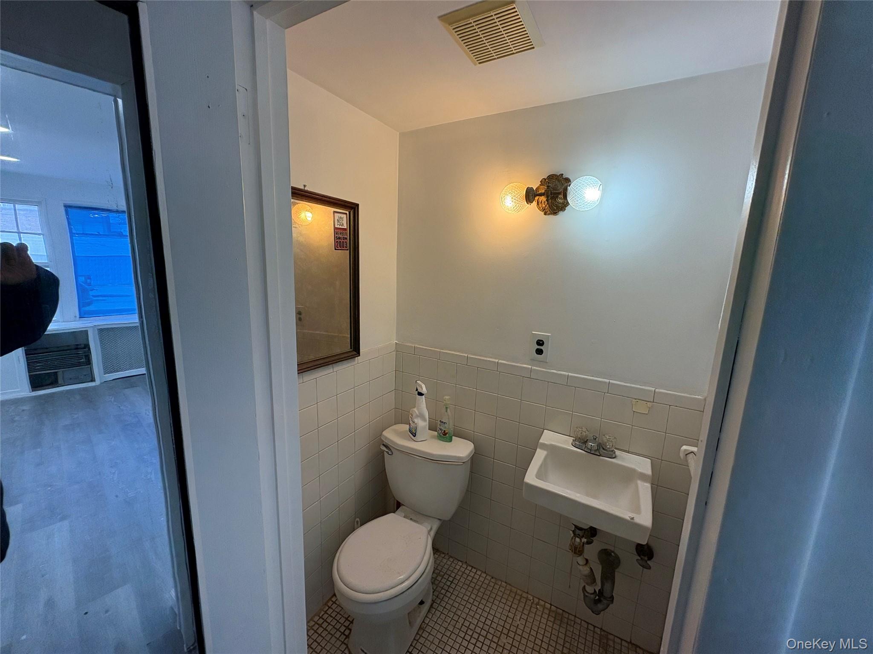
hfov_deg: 102.1
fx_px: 353
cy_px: 327
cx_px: 436
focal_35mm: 14
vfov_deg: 85.7
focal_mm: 2.22
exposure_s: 1/138
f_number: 2.2
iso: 64
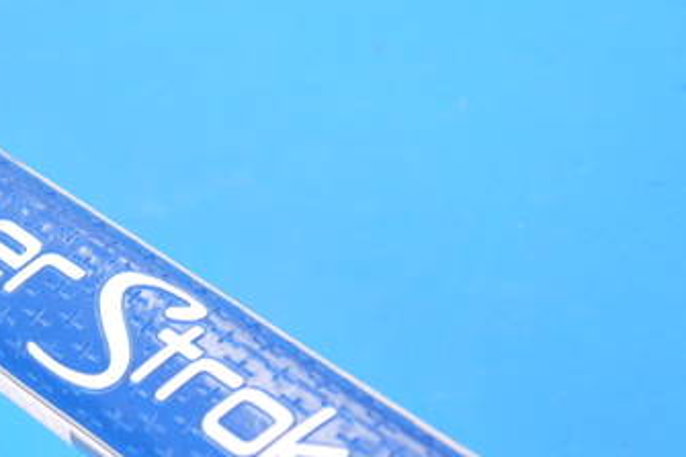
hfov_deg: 12.2
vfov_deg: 8.2
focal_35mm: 167
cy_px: 309
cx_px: 43
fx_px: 3181
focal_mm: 42
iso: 800
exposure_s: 1/80
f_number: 5.6
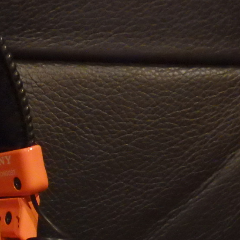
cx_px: -133
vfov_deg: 21.6
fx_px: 604
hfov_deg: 19.3
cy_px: 244
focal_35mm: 77
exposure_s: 1/15
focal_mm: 4.5
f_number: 3
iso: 1600
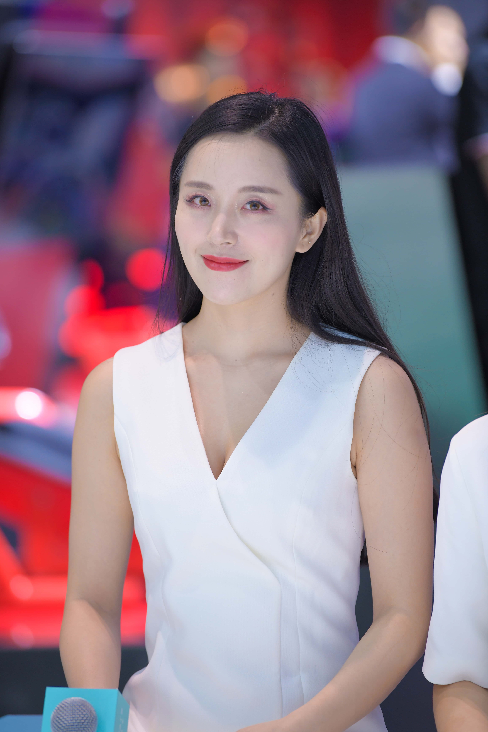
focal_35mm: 200
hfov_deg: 6.9
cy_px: 366
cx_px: 244
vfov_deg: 10.3
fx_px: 4066
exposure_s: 1/250
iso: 800
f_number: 3.5
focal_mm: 200
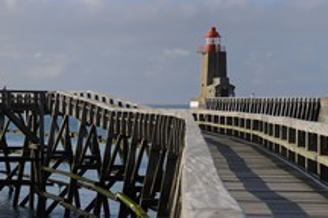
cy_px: 132
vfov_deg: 8.2
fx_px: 1521
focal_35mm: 167
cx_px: 53
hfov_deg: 12.2
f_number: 10
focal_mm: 86
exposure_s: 1/200
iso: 200
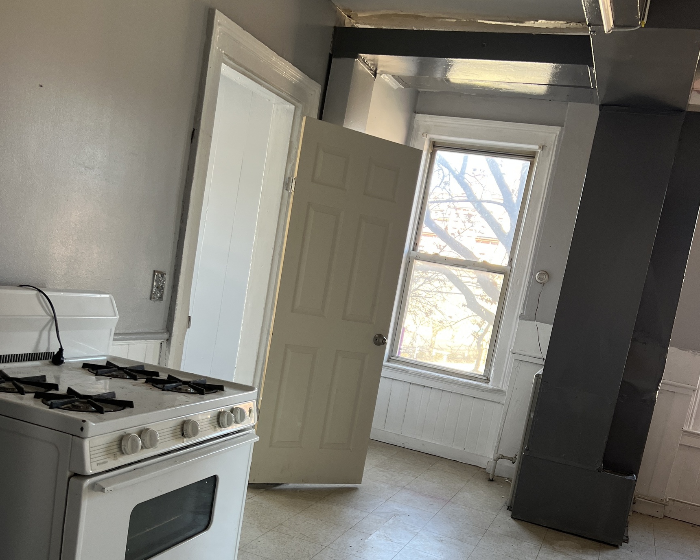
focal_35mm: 34
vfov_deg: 42.8
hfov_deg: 52.8
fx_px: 704
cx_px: 350
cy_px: 371
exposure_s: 1/100
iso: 125
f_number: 1.5
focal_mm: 5.7
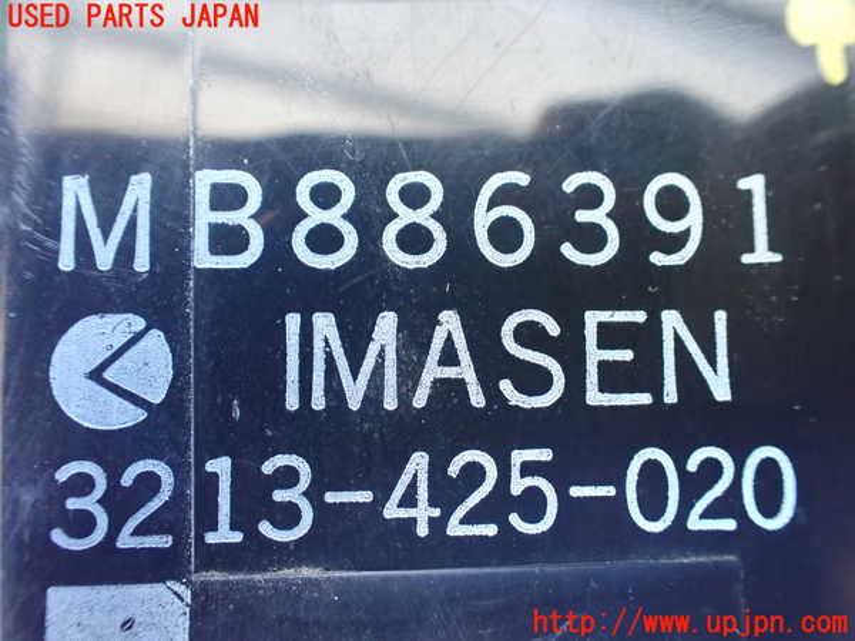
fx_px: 741
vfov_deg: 46.8
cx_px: 428
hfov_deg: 60.0
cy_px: 320
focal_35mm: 30
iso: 1250
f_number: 2.3
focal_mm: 5.4
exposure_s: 1/30
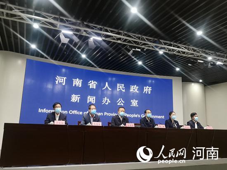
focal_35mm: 30
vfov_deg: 46.8
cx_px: 114
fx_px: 197
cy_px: 85
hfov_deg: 60.0
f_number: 1.8
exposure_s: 1/40
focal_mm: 3.95
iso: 160
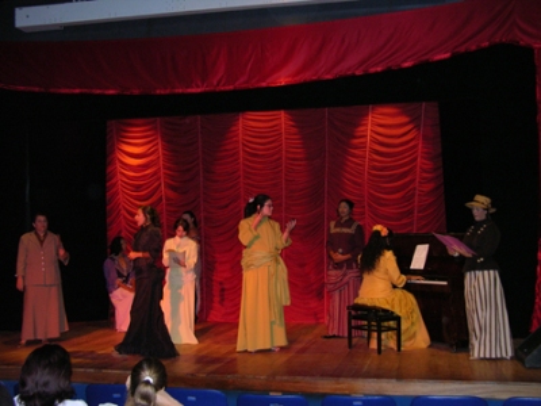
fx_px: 719
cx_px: 270
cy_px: 203
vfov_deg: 31.5
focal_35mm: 46
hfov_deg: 41.2
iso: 200
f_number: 3
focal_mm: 11.6
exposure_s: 1/60.1
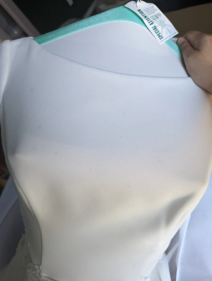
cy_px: 140
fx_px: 195
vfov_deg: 71.5
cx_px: 106
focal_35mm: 24
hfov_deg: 56.9
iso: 213
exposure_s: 1/107
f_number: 1.85
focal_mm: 6.81
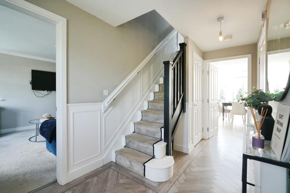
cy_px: 96
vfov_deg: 73.8
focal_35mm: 16
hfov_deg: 96.7
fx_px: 129
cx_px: 145
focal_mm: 16
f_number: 14
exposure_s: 1/30
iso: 2000
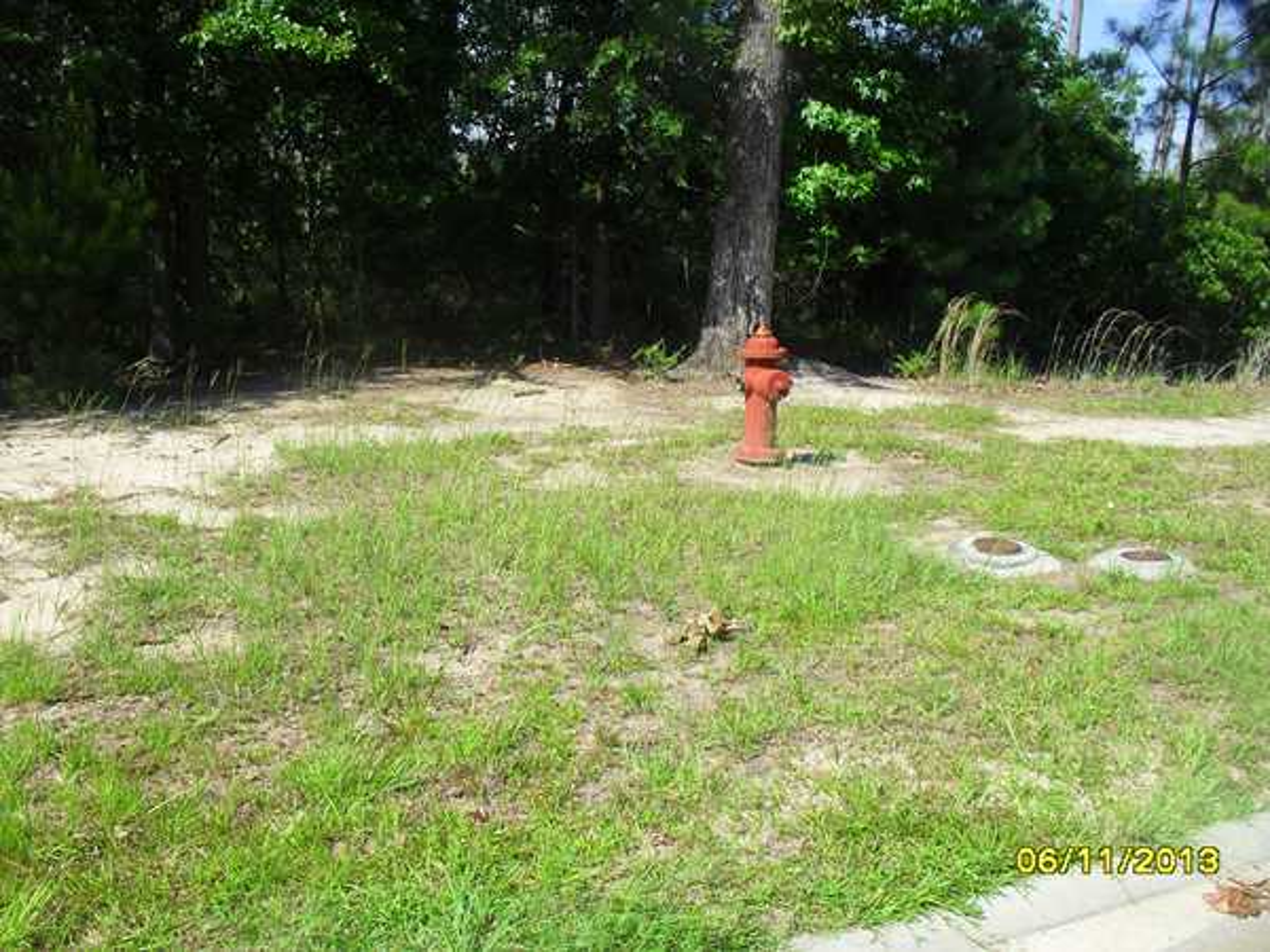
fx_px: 1284
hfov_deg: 52.6
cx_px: 635
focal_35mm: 35
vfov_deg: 40.7
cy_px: 476
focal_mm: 6.3
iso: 100
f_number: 8.4
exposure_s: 1/125
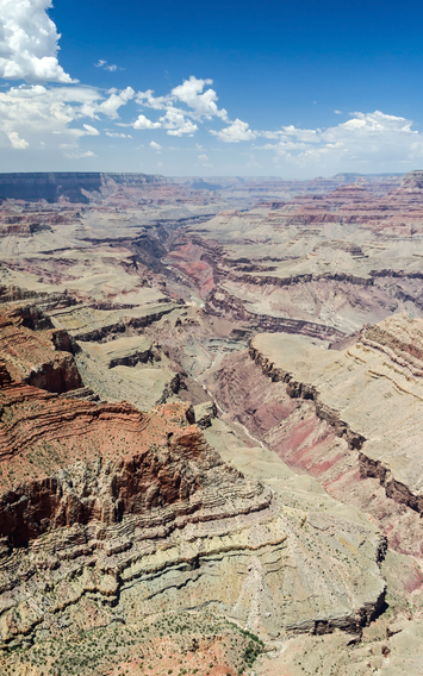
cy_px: 334
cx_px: 235
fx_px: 535
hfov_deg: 43.1
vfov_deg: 64.6
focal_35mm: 29
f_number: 11
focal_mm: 18
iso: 200
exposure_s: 1/125
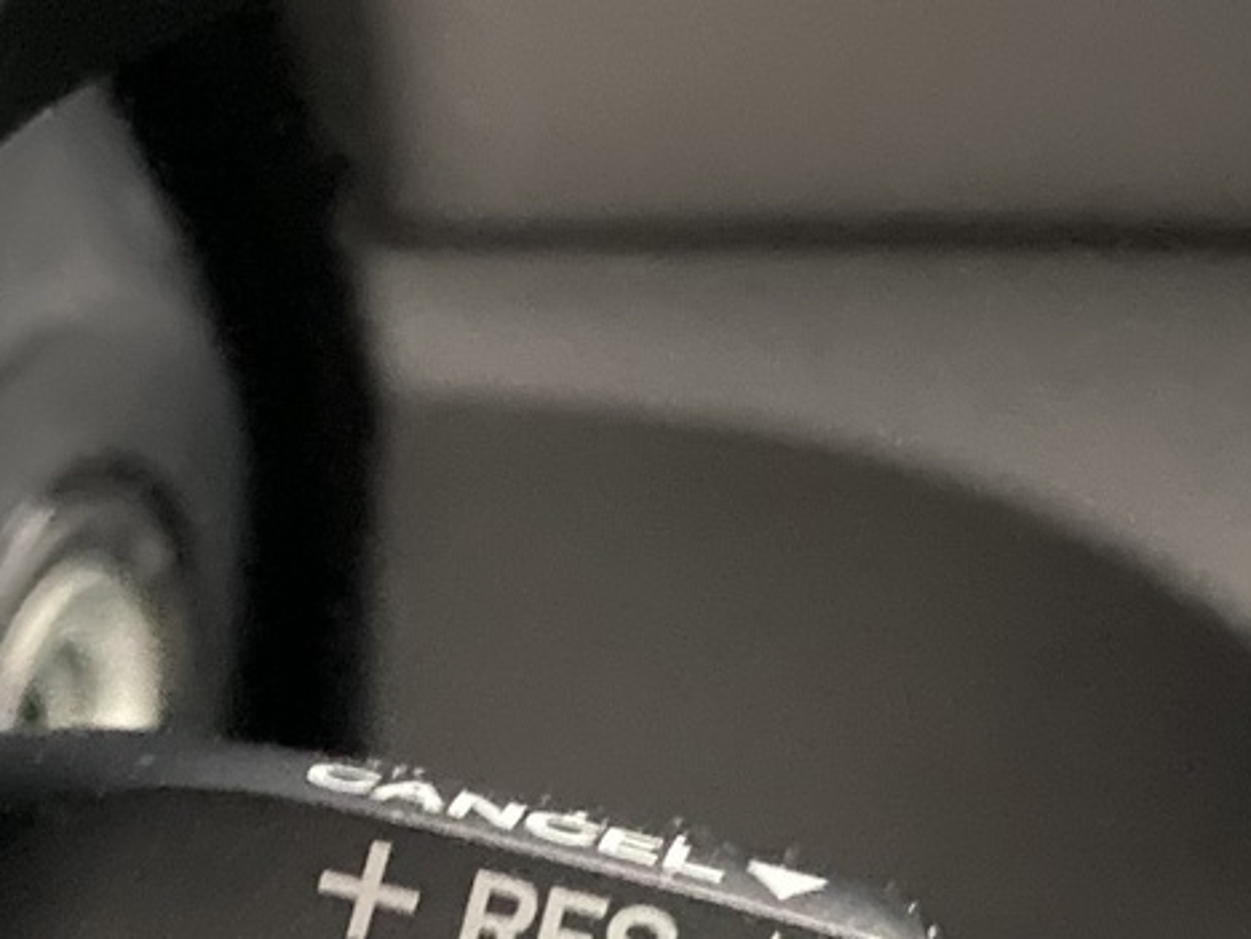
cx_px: 88
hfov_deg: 24.5
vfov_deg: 17.9
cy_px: 1231
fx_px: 2783
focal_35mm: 77
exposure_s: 1/14
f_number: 1.8
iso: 2000
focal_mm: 4.25
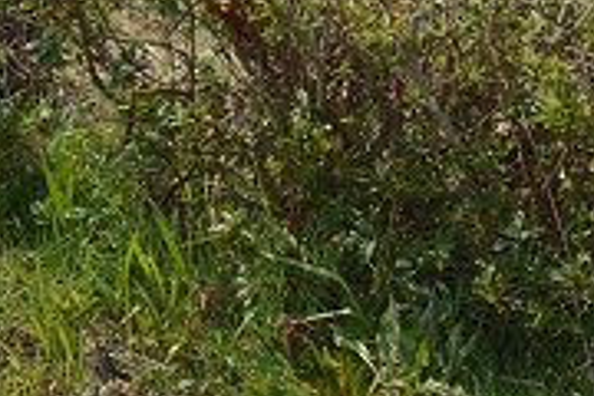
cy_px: -219
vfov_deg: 10.9
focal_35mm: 120
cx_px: -30
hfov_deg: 16.6
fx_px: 1980
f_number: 9
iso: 100
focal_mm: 18
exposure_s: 1/200
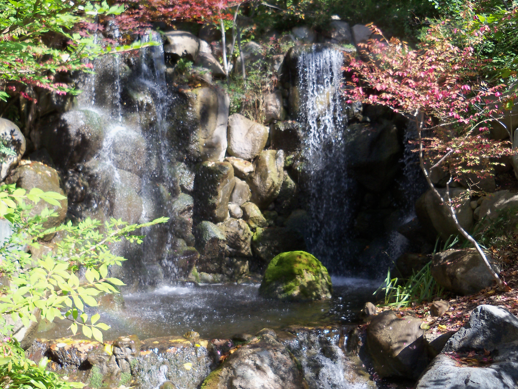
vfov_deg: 40.7
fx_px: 524
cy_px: 194
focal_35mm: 35
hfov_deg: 52.6
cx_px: 259
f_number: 3.5
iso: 80
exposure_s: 1/200
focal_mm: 6.2
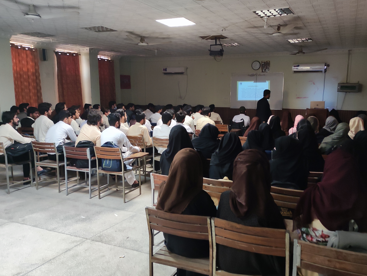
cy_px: 148
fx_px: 318
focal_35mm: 30
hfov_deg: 59.8
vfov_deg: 46.8
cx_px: 201
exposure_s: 1/33
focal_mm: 5.43
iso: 686
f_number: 1.89
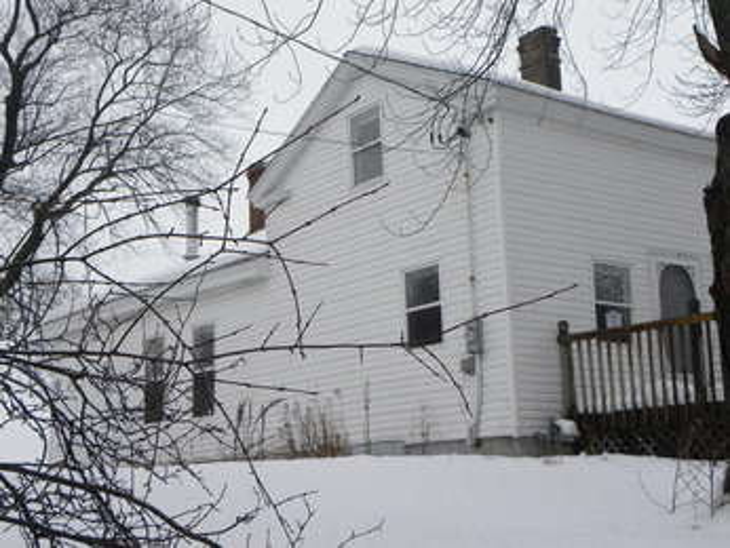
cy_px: 274
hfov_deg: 33.2
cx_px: 365
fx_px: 1224
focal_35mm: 58
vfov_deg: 25.3
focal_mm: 10.3
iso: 64
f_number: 5
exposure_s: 1/252
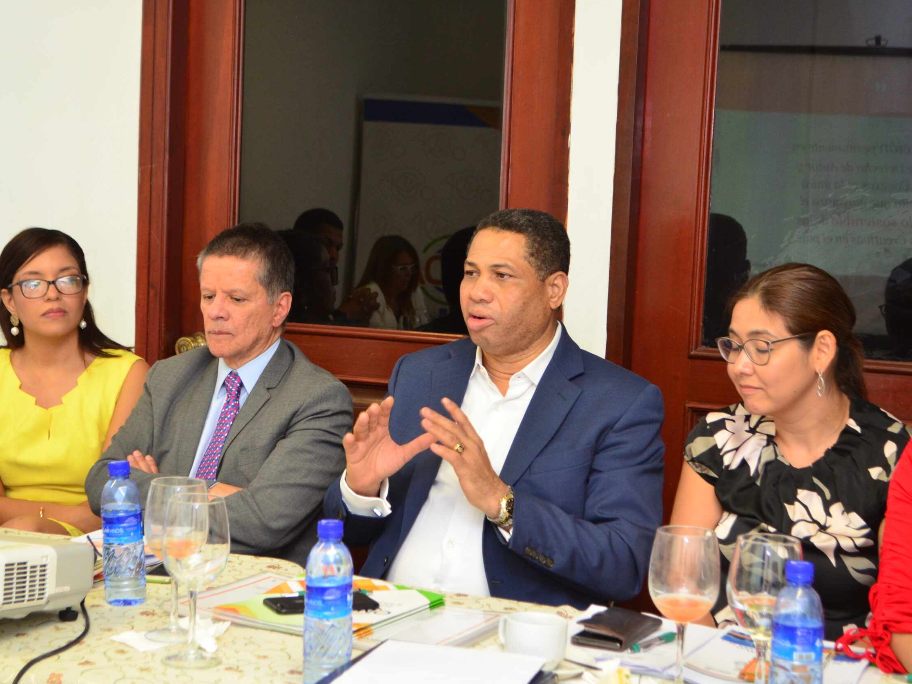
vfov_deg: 22.3
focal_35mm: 66
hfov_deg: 29.4
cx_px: 407
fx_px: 1739
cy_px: 341
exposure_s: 1/80
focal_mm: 40
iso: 1000
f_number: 5.6
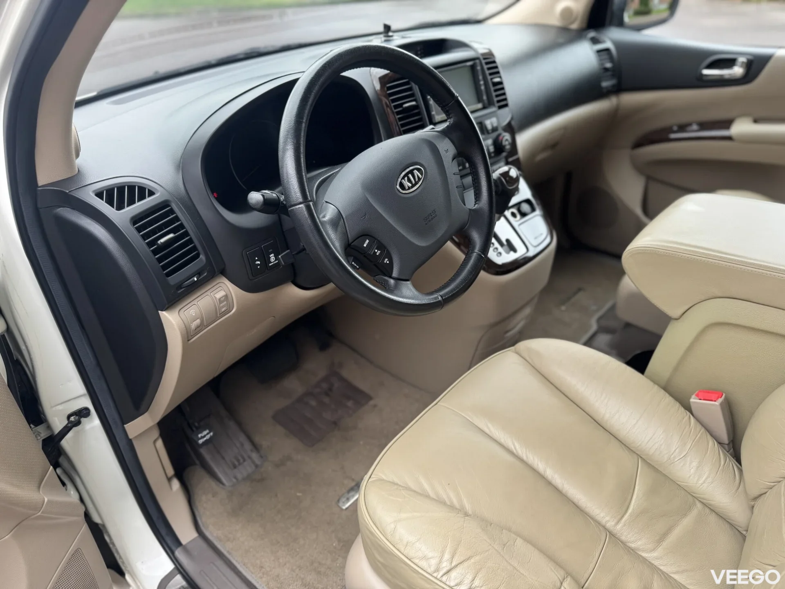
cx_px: 392
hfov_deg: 71.6
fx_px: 544
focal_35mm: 24
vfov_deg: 56.8
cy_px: 294
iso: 64
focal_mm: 6.76
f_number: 1.78
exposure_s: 1/121
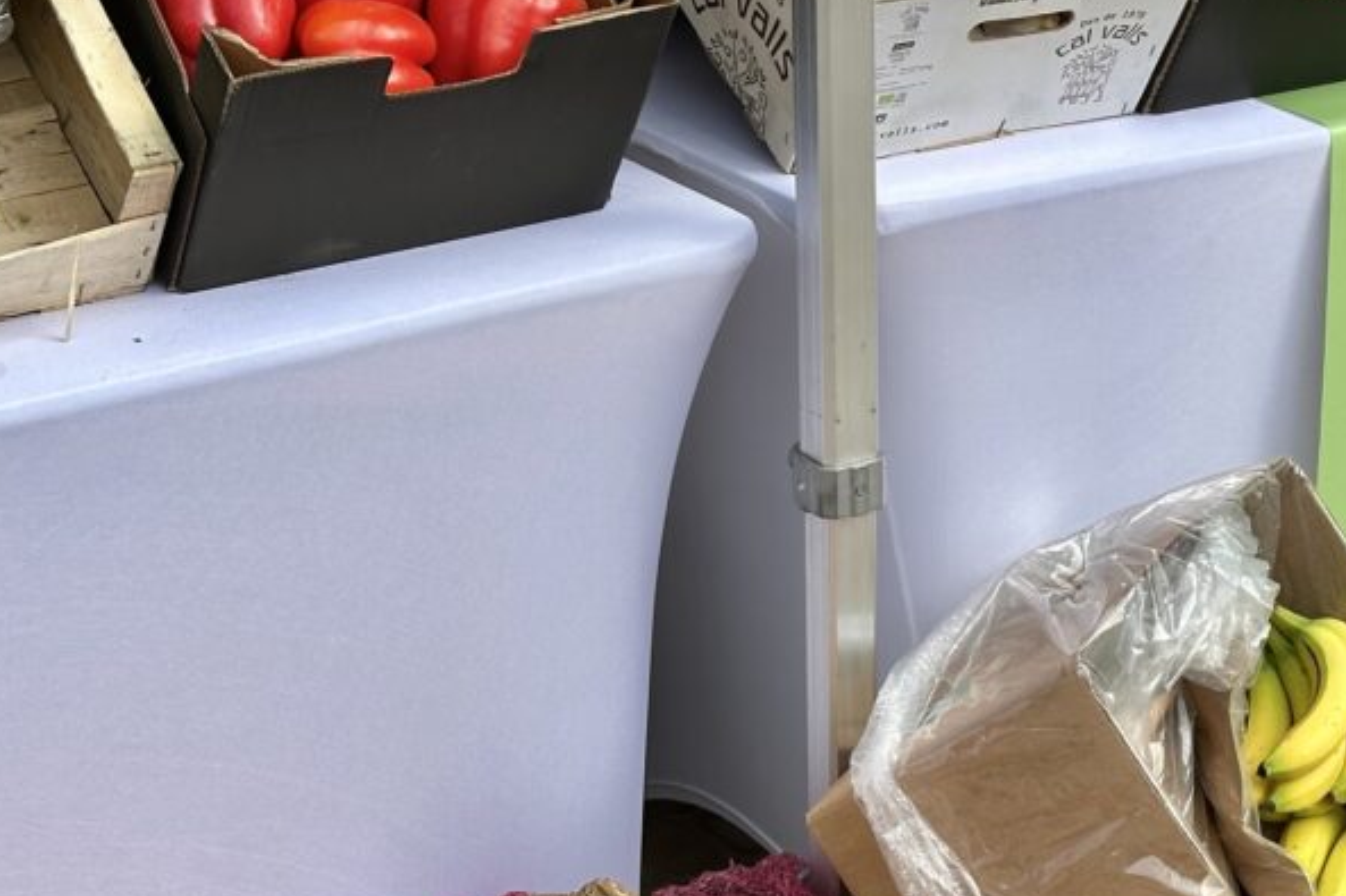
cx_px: 1348
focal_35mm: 101
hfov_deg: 19.6
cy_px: 388
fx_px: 3775
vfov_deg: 13.5
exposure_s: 1/864
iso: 64
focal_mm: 6.86
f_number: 1.78
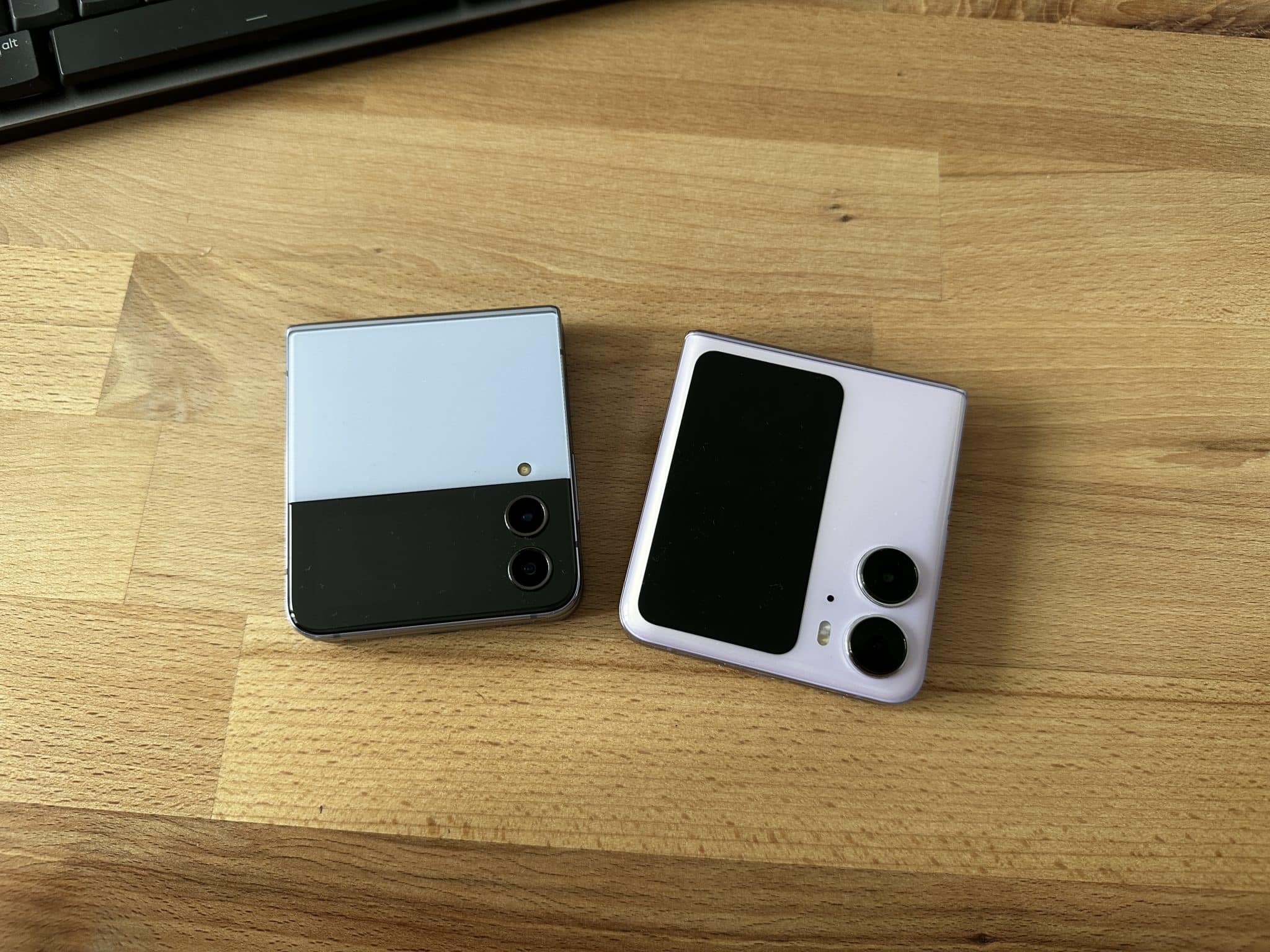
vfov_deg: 56.8
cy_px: 476
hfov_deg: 71.6
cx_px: 635
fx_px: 881
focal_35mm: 24
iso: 200
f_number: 1.78
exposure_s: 1/121
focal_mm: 6.86
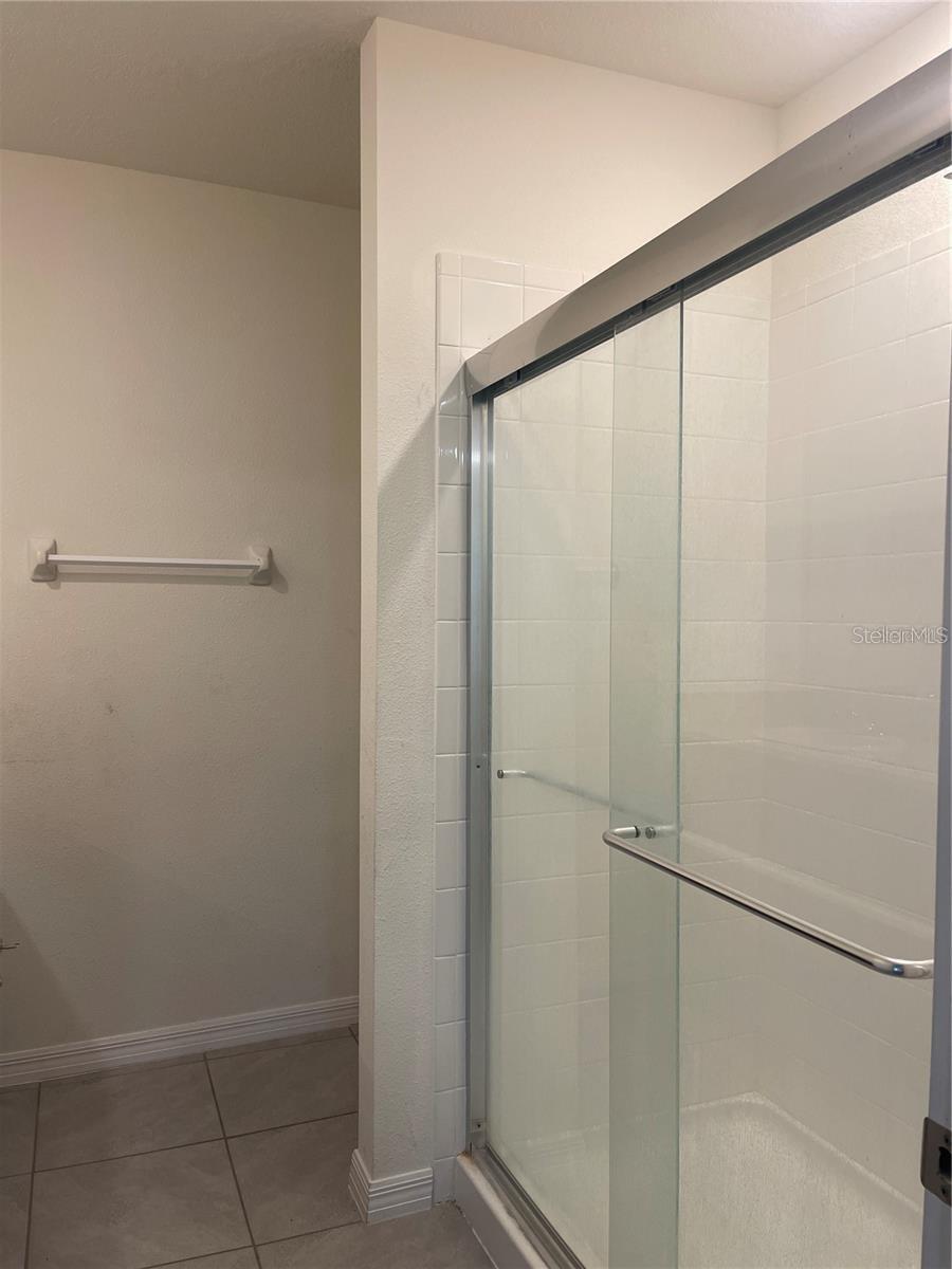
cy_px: 634
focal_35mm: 26
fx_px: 953
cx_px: 476
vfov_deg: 67.3
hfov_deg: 53.1
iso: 125
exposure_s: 1/120
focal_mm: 5.1
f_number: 1.6
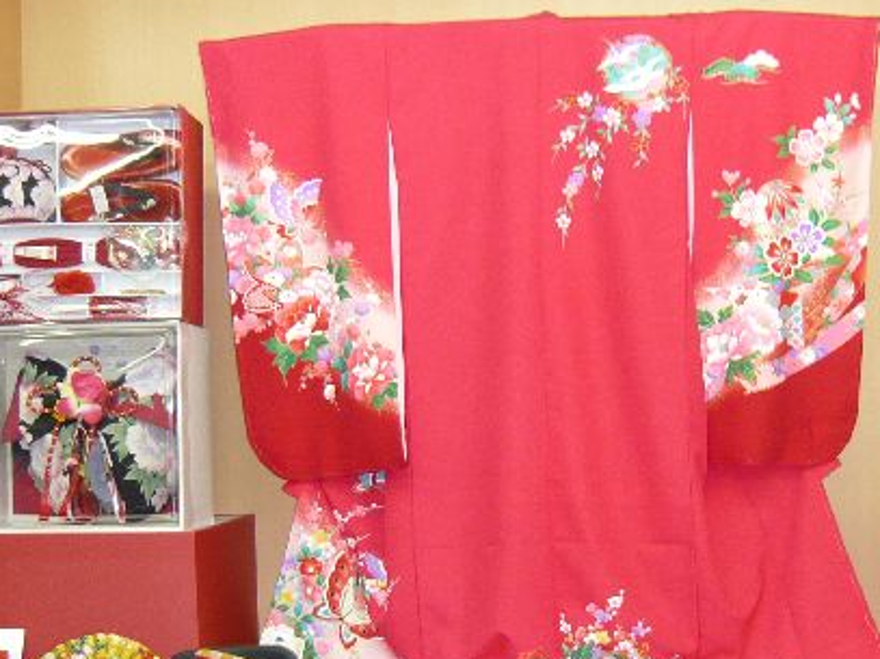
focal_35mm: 55
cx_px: 603
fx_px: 1398
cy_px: 419
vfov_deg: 26.4
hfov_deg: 34.5
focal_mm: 4.6
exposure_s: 1/30
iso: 125
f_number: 2.8
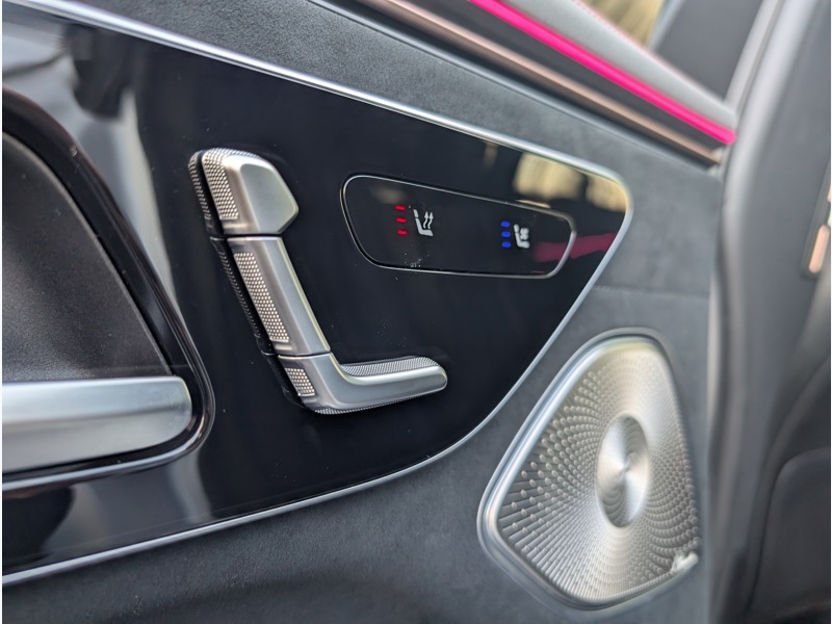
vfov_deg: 56.8
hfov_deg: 71.6
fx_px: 577
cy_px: 312
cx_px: 416
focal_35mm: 24
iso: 71
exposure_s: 1/129
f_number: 1.68
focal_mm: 6.9
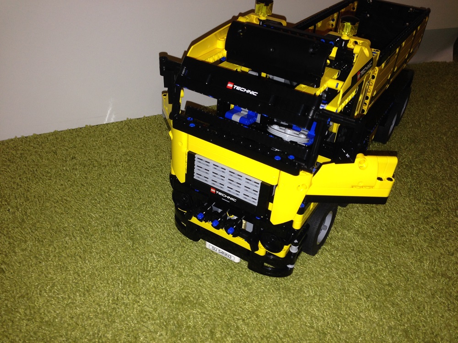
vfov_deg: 42.9
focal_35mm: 33
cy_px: 172
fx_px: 437
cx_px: 229
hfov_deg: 55.4
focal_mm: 4.12
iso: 50
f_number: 2.4
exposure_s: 1/20
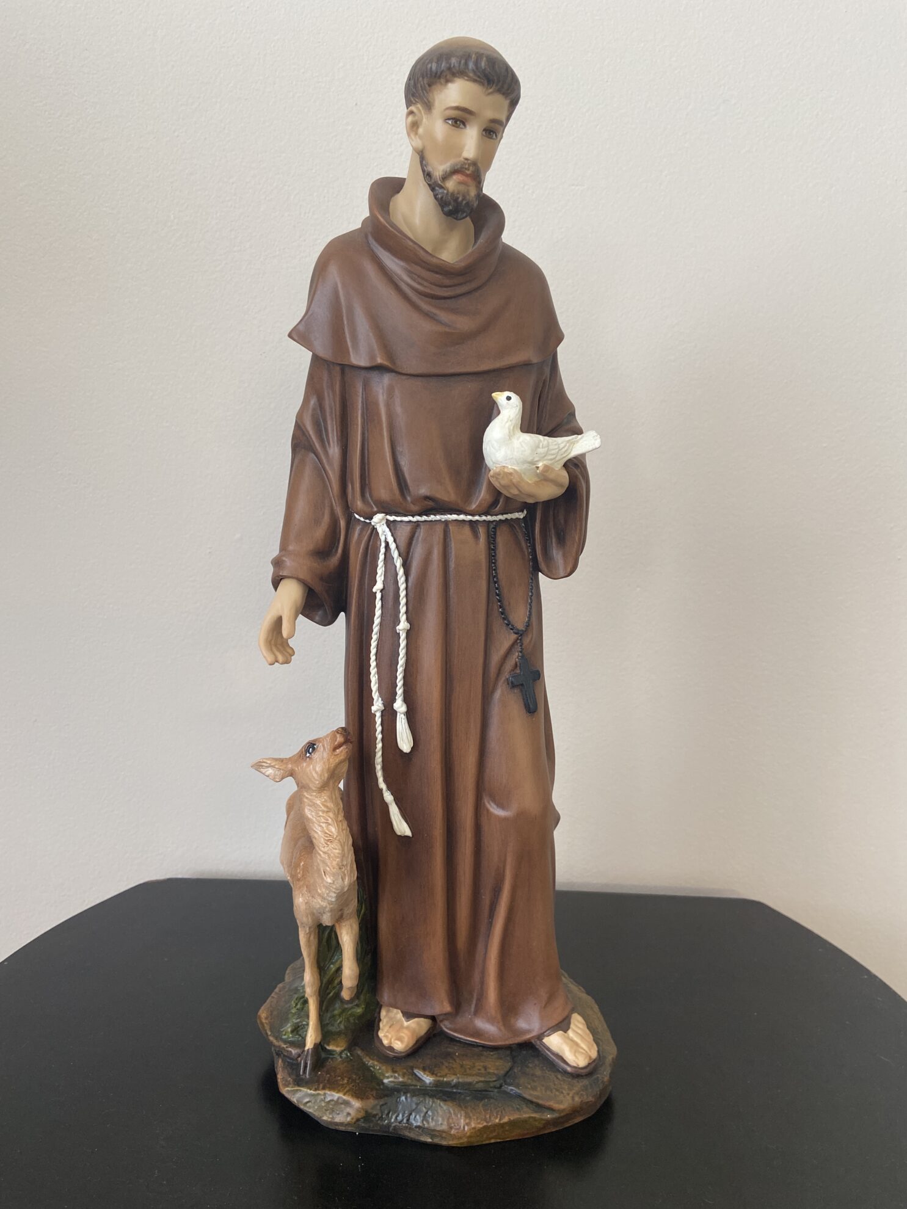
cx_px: 454
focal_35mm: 26
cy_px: 604
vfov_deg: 67.3
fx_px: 908
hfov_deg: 53.1
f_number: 1.8
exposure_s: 1/121
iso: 100
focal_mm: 4.25
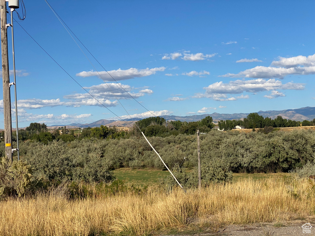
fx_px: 473
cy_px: 118
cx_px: 158
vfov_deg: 28.0
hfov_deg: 36.8
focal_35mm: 52
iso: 20
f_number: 2
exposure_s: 1/2083
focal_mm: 6
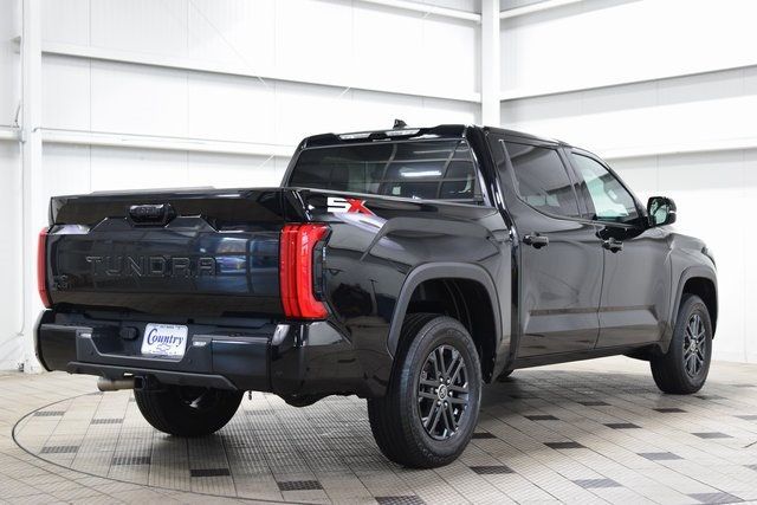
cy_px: 252
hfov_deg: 37.8
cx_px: 378
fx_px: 1104
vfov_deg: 25.8
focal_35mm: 52
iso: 1600
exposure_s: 1/60
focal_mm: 35
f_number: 4
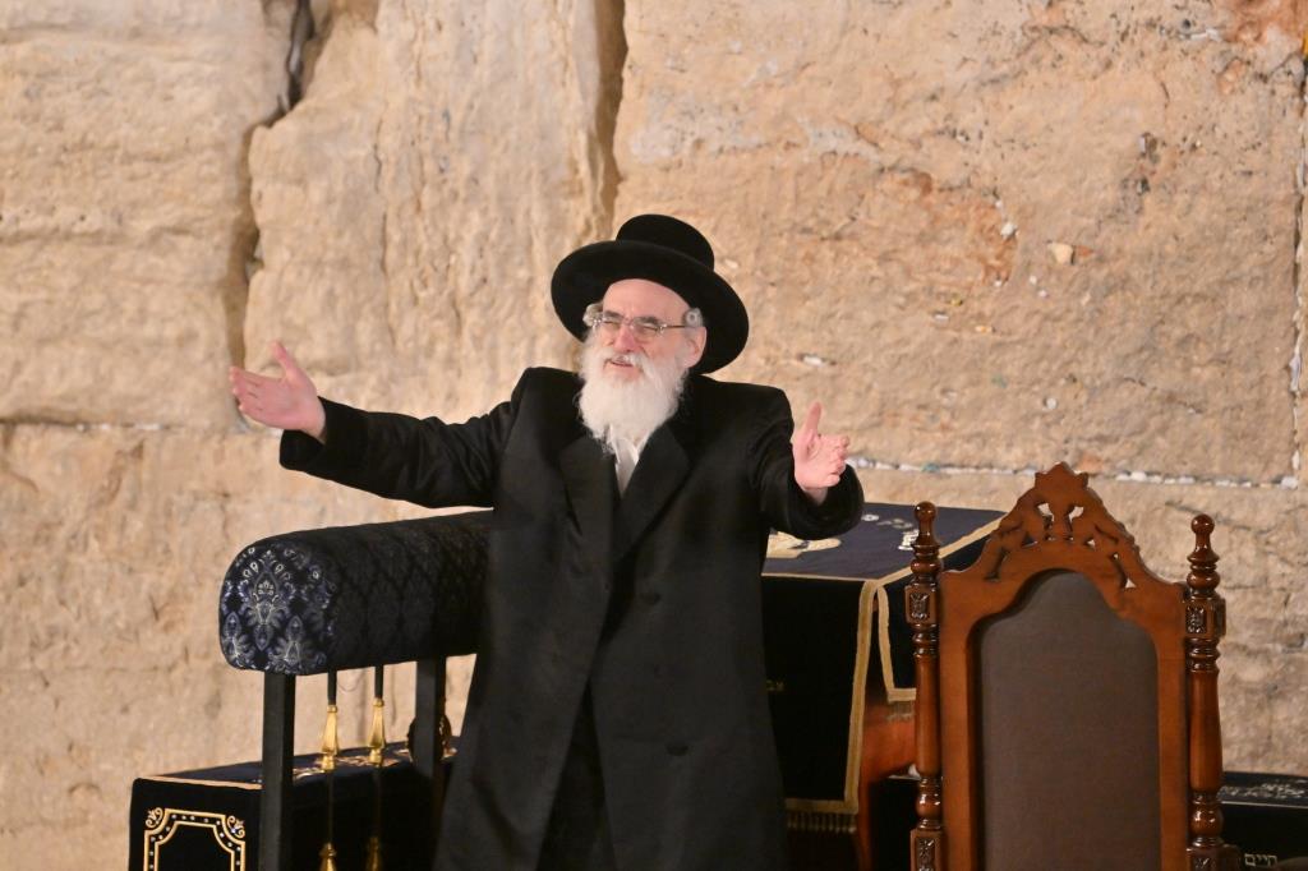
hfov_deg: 7.4
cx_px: 654
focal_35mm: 277
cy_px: 436
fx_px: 10061
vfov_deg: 5.0
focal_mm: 185
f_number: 2.8
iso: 1600
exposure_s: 1/400
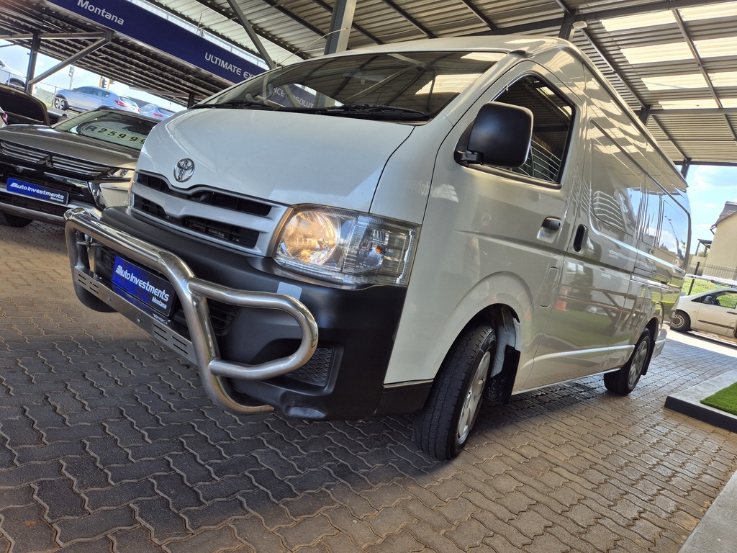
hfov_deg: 73.9
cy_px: 276
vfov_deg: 58.9
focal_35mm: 23
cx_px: 368
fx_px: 490
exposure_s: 1/342
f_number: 1.8
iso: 25
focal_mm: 5.4
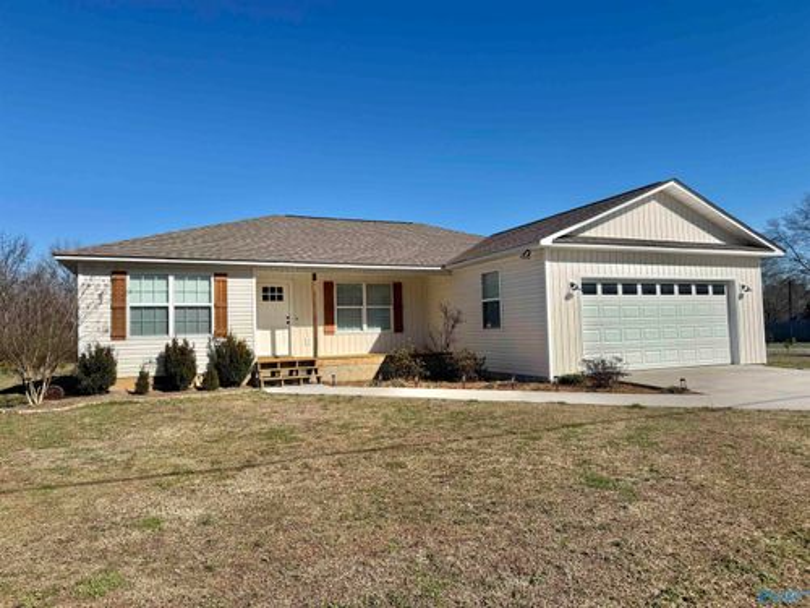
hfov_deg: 71.6
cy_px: 304
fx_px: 562
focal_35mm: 24
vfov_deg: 56.8
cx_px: 405
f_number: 1.78
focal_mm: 6.76
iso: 80
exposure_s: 1/7937
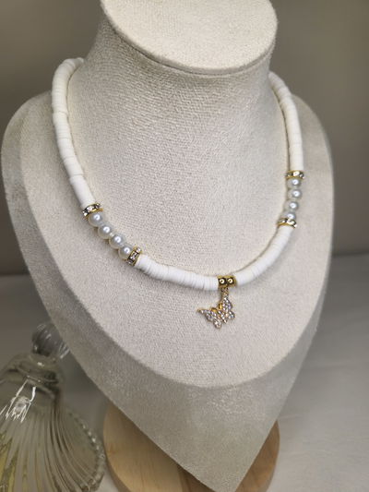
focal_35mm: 23
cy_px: 246
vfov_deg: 73.9
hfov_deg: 58.9
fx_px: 327
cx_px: 184
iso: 64
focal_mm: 5.4
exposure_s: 1/50
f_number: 1.8
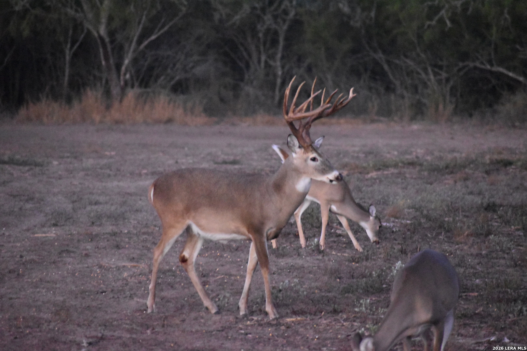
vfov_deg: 4.2
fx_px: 4830
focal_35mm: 330
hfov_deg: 6.2
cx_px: 264
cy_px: 176
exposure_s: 1/100
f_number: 5.6
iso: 12800
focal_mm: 220
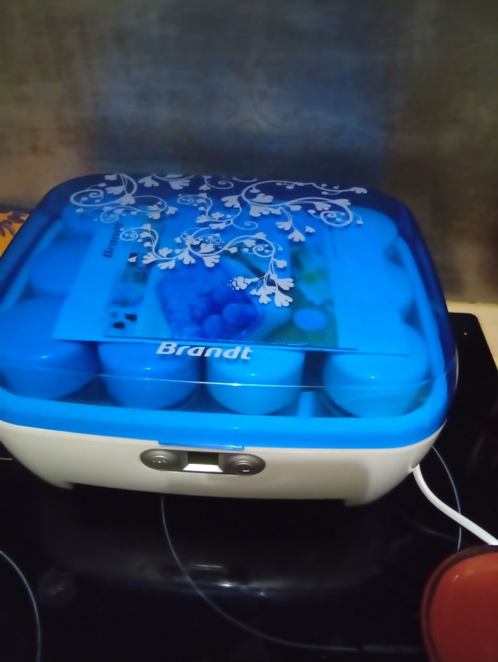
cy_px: 331
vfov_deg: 65.2
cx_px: 249
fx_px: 517
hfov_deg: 51.5
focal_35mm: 27
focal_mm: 3.84
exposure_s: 1/14.3
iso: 4137
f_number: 1.8
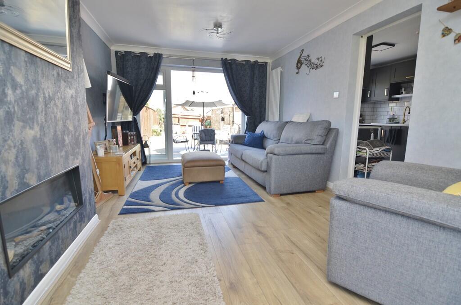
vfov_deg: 71.8
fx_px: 211
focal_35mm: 16
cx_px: 230
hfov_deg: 95.1
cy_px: 152
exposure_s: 1/80
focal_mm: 11
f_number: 4.5
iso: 200
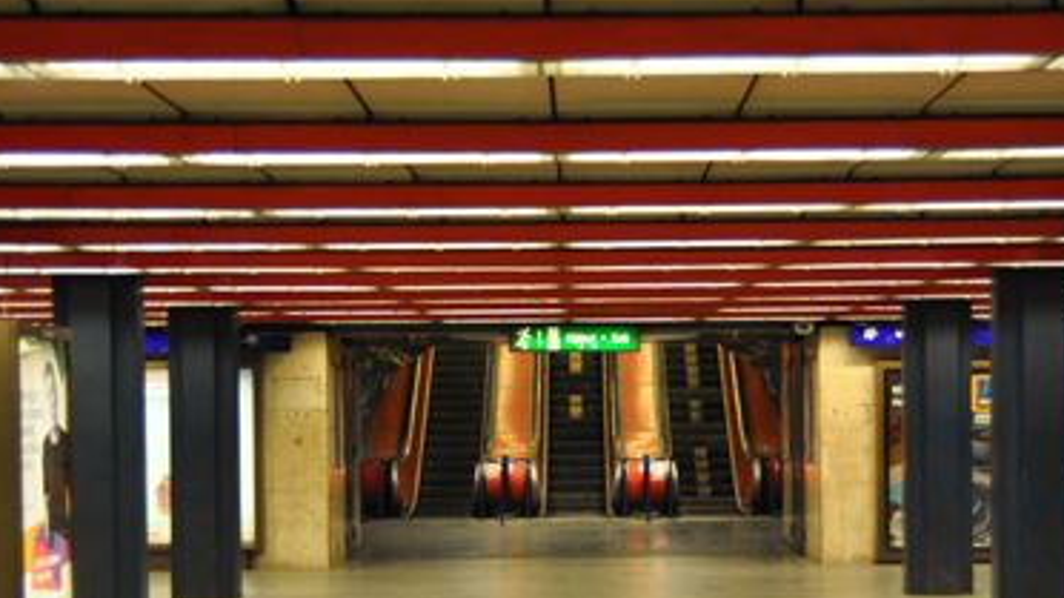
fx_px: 2224
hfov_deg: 26.9
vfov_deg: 15.2
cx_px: 572
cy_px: 458
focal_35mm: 79
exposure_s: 1/50
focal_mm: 31
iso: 800
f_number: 3.5
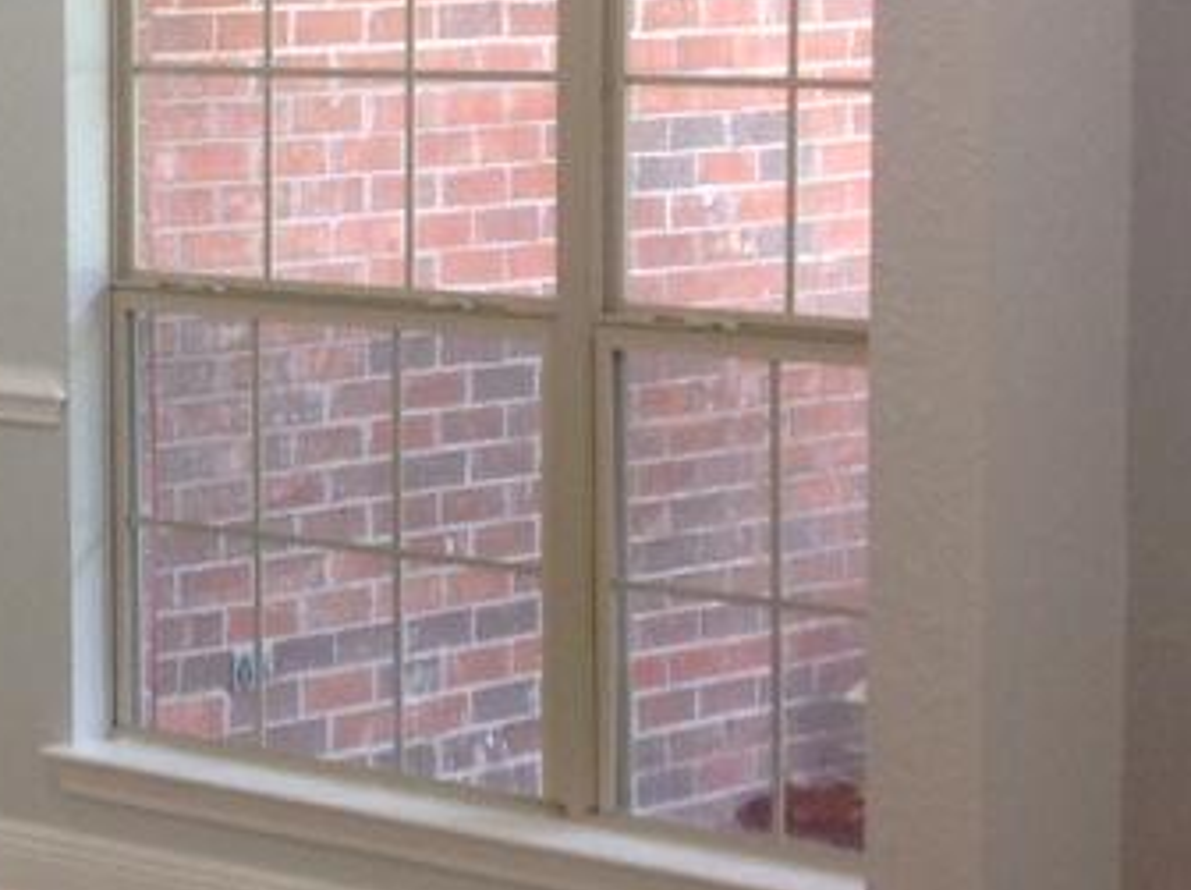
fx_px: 4638
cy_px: 252
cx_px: -592
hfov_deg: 13.8
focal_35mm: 135
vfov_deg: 10.9
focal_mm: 4.28
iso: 50
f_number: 2.4
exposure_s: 1/17
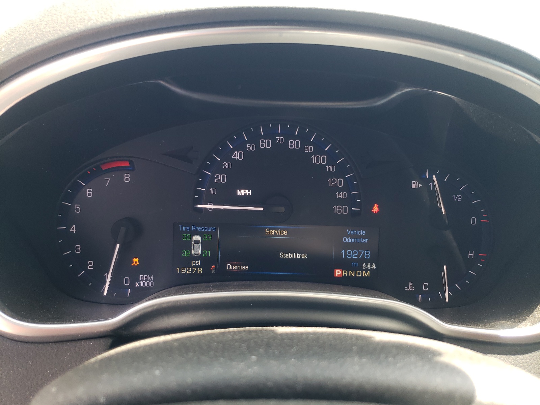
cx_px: 270
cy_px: 202
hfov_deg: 67.3
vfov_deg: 53.1
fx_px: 406
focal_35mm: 26
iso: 55
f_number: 1.5
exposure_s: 1/120
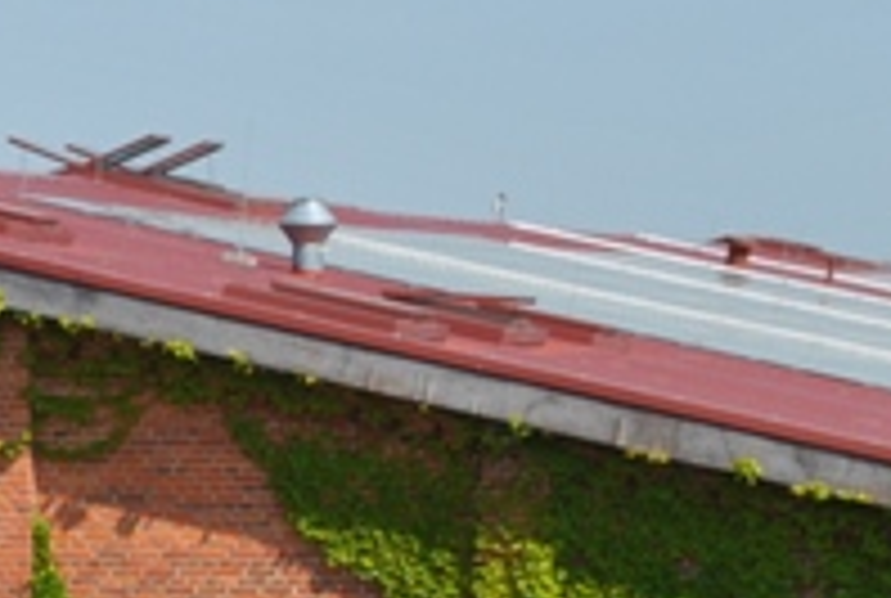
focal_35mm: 267
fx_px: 6623
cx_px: -328
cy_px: 674
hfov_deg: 7.6
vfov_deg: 5.2
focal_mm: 36
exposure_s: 1/250
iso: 100
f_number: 8
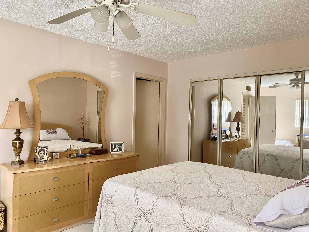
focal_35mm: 26
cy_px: 116
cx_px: 154
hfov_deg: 67.3
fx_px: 232
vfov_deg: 53.1
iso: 200
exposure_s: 1/60
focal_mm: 4.25
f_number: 1.8
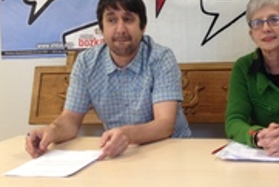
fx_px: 543
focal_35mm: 70
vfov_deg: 19.4
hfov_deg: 28.3
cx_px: 217
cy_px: 67
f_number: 2.4
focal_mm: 4.28
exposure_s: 1/20
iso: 50
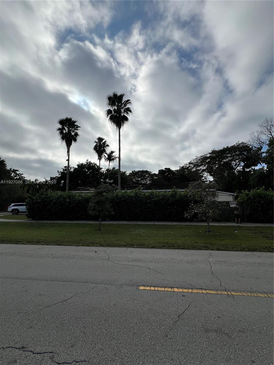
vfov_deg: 106.2
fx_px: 137
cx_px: 137
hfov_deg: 89.9
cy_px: 182
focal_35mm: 13
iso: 40
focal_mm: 1.57
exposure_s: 1/5814
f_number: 1.8
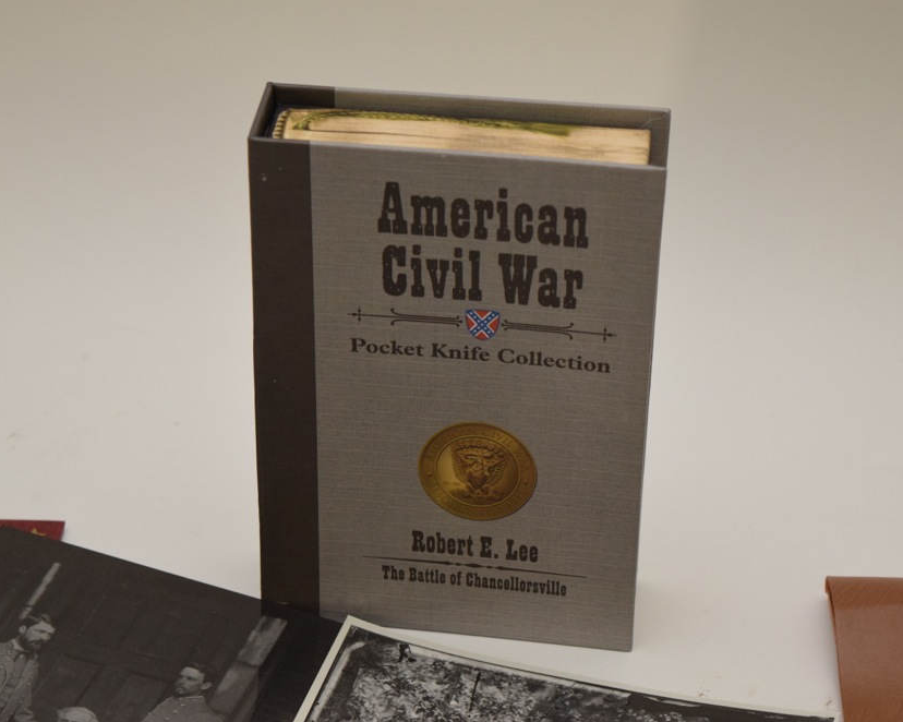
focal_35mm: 94
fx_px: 2500
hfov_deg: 20.5
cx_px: 438
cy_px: 363
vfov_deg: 16.4
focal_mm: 55
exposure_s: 1/100
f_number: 5.6
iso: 800
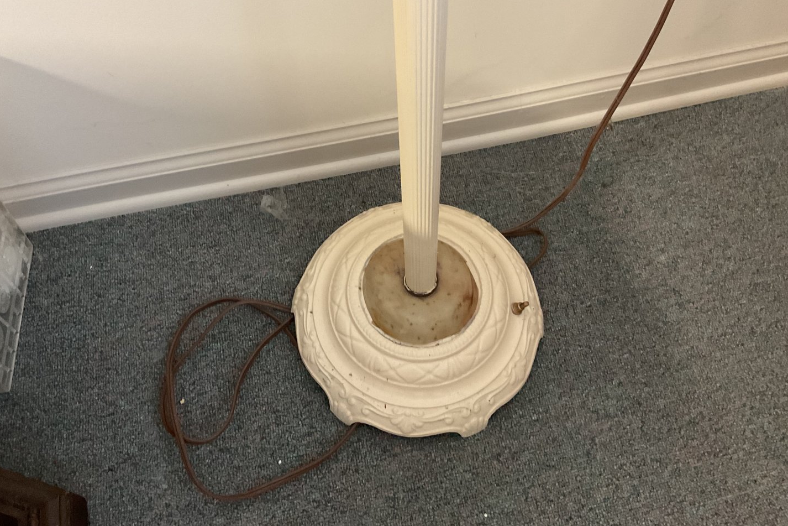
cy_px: 214
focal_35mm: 32
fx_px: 700
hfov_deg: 58.7
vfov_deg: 41.0
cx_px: 404
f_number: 1.8
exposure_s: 1/30
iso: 250
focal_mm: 3
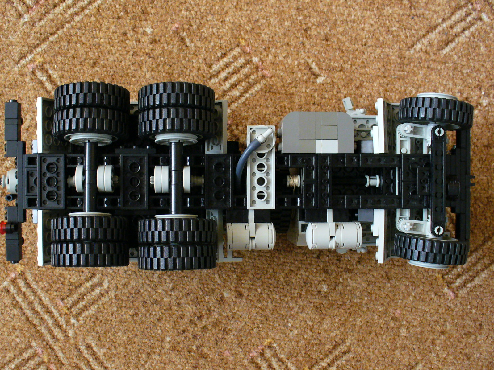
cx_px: 247
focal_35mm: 43
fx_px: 614
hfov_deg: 43.9
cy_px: 185
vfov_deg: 33.6
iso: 200
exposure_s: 1/20
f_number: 2.8
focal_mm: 6.1
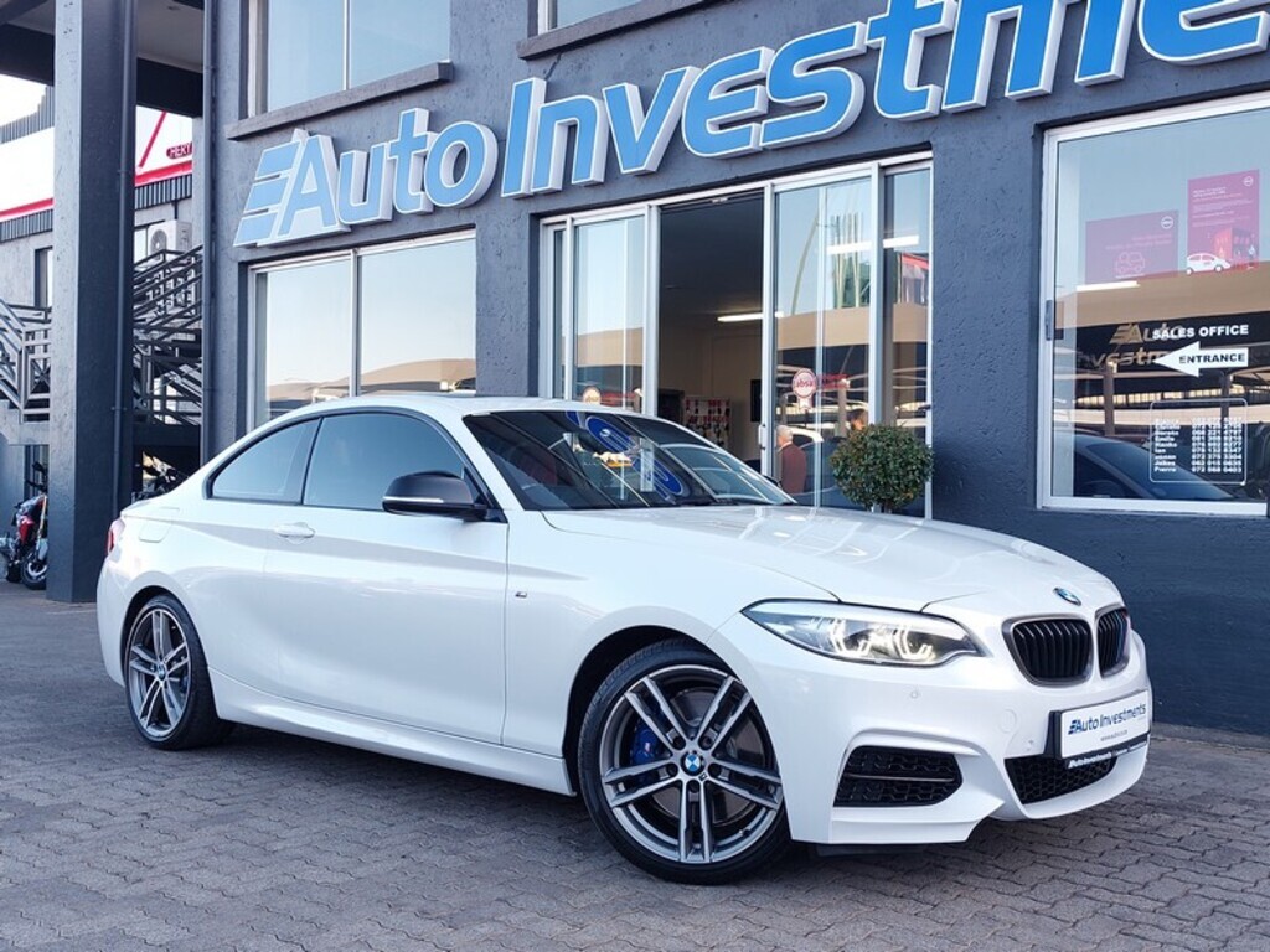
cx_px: 635
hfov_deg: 71.6
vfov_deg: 56.8
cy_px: 476
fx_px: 881
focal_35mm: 24
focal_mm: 5.23
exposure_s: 1/100
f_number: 1.8
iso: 40
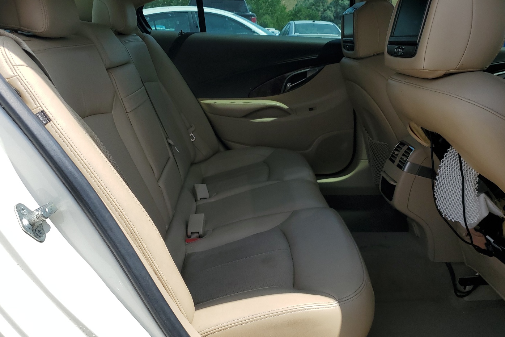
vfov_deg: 42.3
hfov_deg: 60.3
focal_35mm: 31
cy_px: 168
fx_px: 435
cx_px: 250
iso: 50
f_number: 1.5
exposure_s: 1/2000
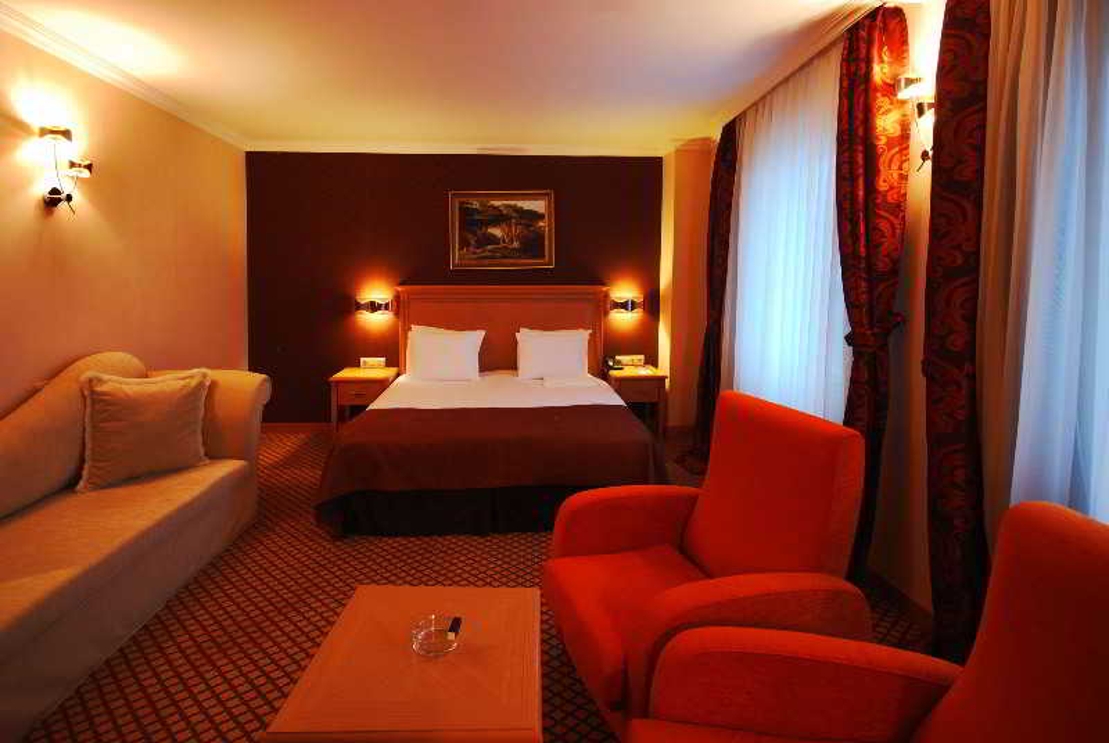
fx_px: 463
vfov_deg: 77.5
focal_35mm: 15
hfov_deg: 100.3
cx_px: 554
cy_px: 372
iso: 100
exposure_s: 1.6
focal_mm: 10
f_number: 8
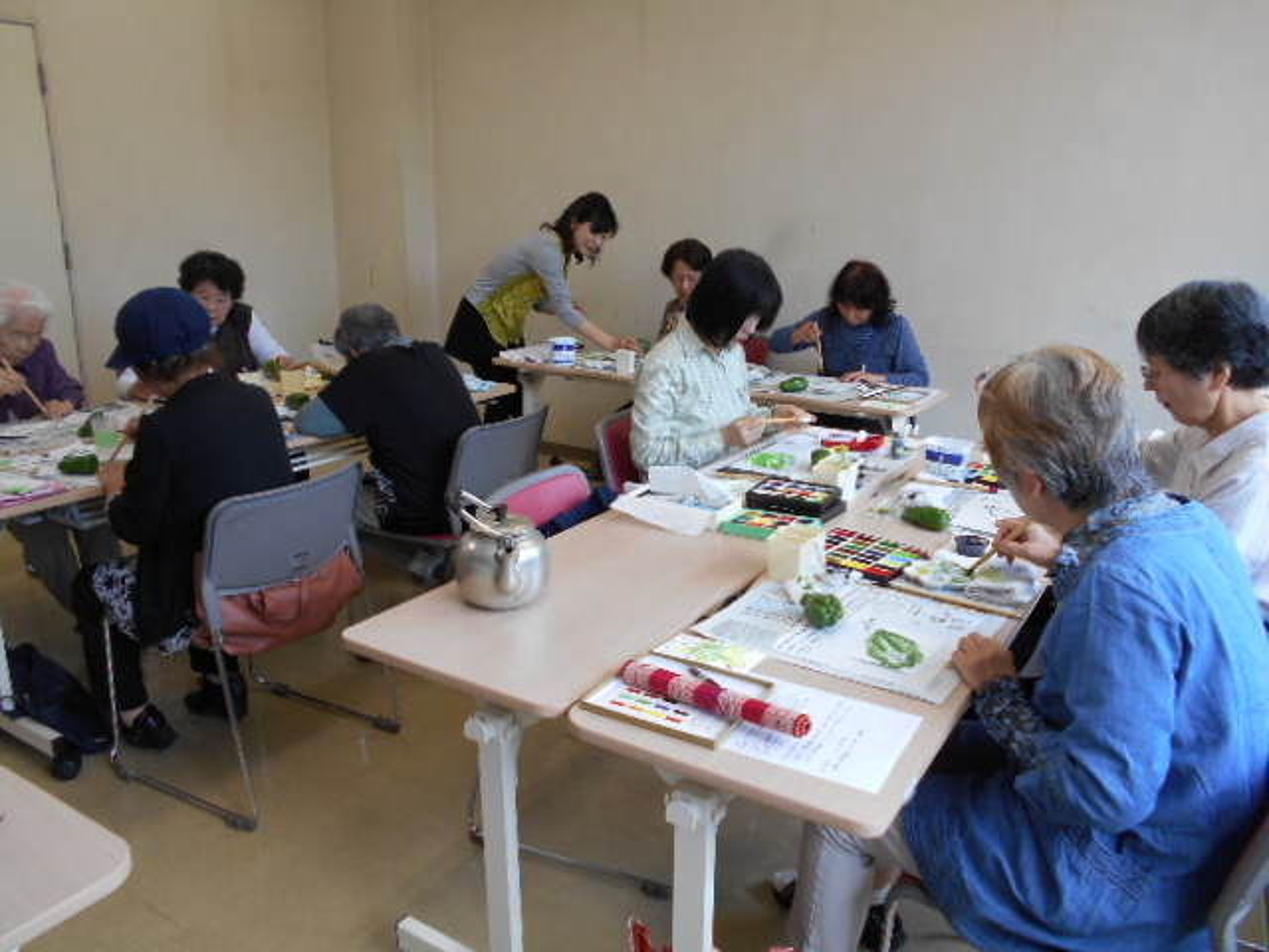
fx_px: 953
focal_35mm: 26
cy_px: 476
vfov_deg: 53.1
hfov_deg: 67.3
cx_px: 634
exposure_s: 1/30
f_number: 3.2
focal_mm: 4.6
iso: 80
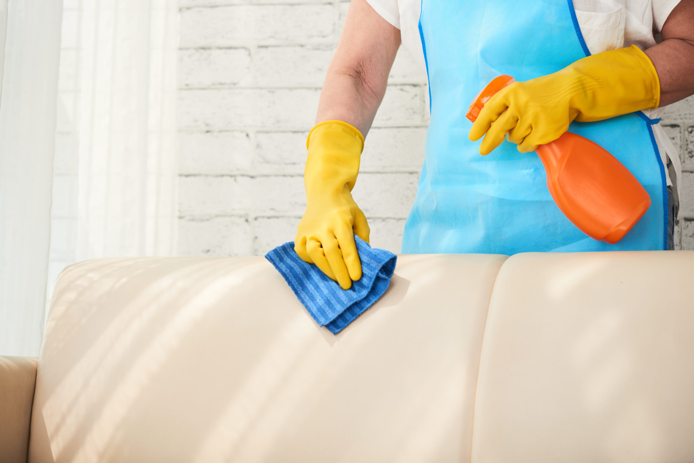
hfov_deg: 13.7
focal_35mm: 150
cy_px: 232
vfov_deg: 9.2
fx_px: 2893
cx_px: 347
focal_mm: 150
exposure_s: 1/250
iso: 125
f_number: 4
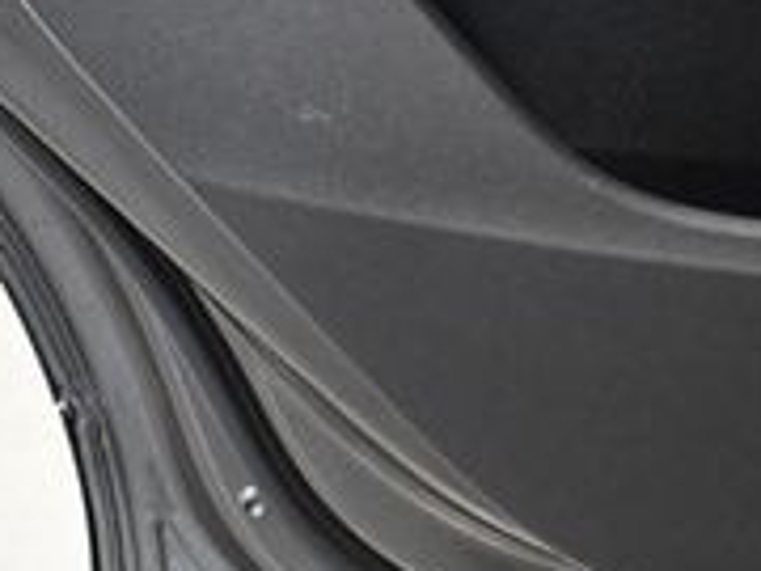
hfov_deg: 15.8
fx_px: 2704
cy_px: 4
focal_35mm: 123
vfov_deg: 11.9
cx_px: 719
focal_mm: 18
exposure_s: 1/60
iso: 3200
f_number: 3.5
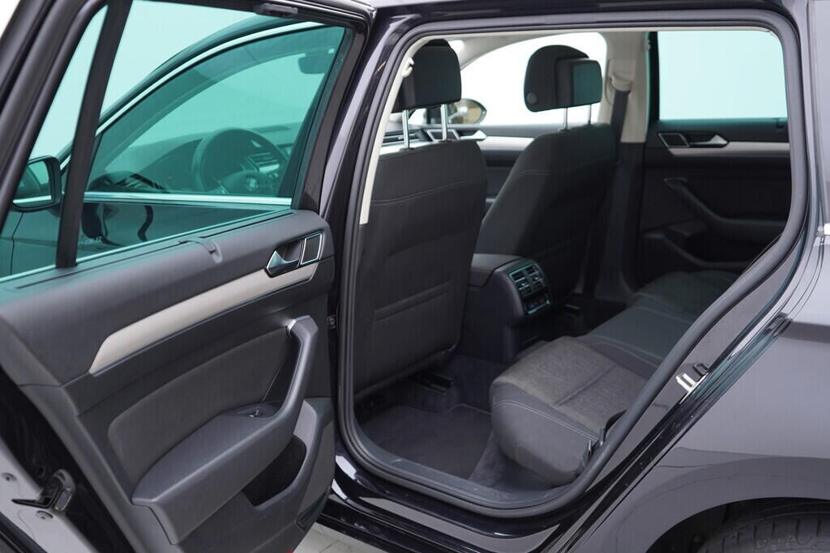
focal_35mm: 36
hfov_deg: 53.1
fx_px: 830
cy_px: 276
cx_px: 415
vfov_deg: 36.9
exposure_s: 1/40
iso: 200
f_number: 2.8
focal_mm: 24
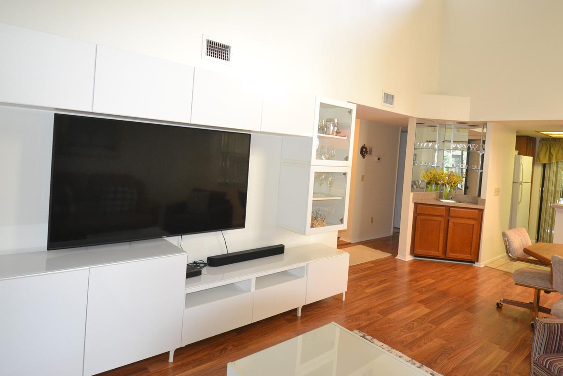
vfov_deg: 59.2
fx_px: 328
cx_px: 283
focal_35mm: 21
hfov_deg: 81.2
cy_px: 160
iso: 1400
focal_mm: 12
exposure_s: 1/60
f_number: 3.8
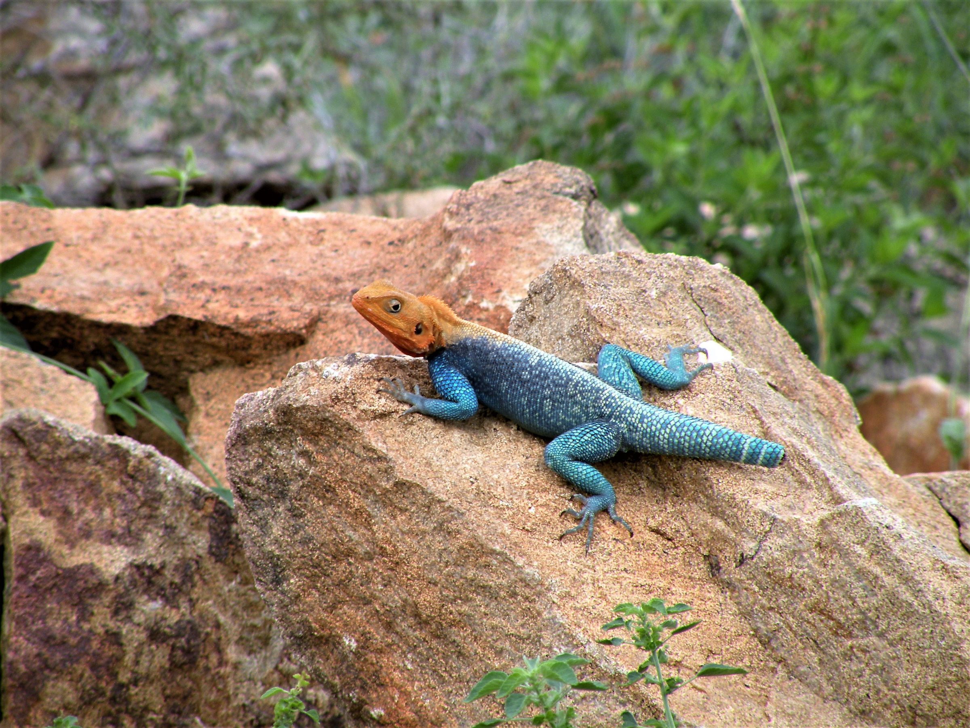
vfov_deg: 3.4
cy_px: 364
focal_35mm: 441
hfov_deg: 4.5
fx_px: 12358
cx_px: 485
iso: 64
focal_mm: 78.1
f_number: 5
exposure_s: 1/240
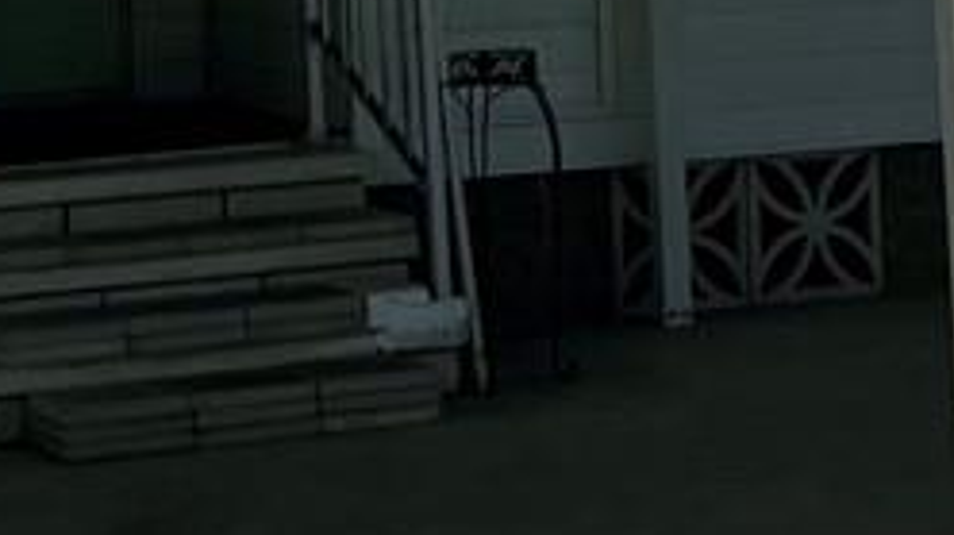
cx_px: 439
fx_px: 4271
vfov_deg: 6.7
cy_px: -893
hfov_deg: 12.7
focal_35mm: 169
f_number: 1.78
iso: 80
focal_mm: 6.76
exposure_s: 1/7937
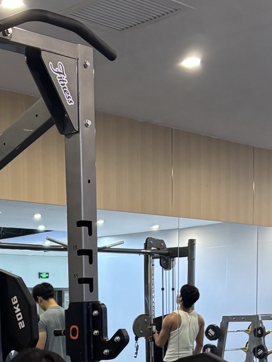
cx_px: 37
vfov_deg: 22.7
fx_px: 827
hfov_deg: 18.4
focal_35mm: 79
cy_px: 436
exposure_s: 1/50
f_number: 1.6
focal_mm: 5.96
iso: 200
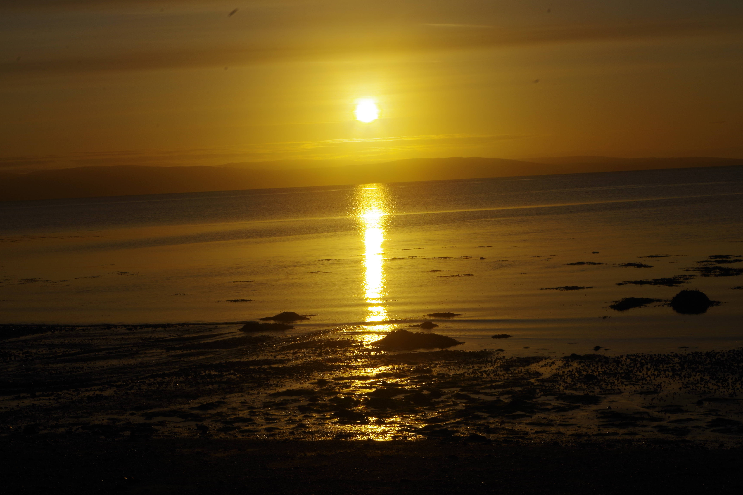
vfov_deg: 18.9
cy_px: 248
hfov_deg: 28.1
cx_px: 372
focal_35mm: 72
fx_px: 1486
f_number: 20
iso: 200
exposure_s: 1/800
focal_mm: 47.5
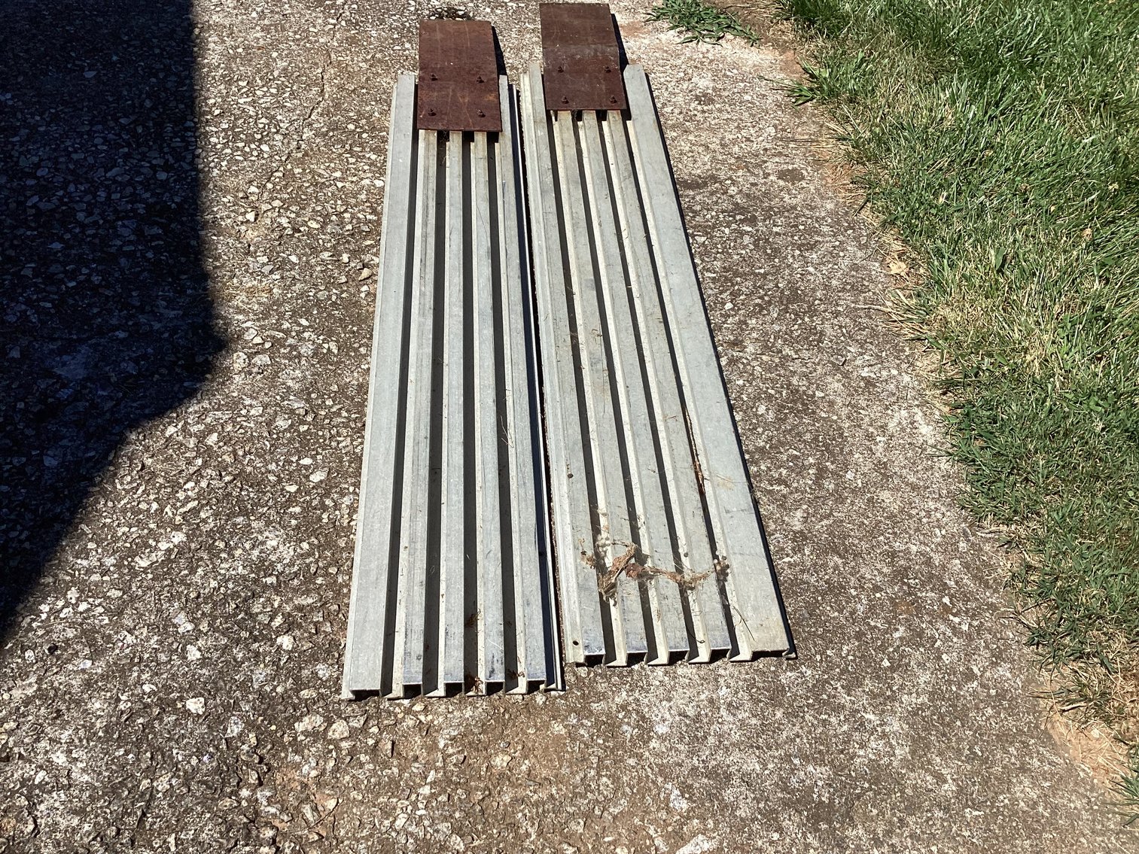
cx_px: 570
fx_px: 1020
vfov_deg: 45.4
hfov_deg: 58.3
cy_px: 427
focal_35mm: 31
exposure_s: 1/1698
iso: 25
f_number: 2.4
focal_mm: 3.3
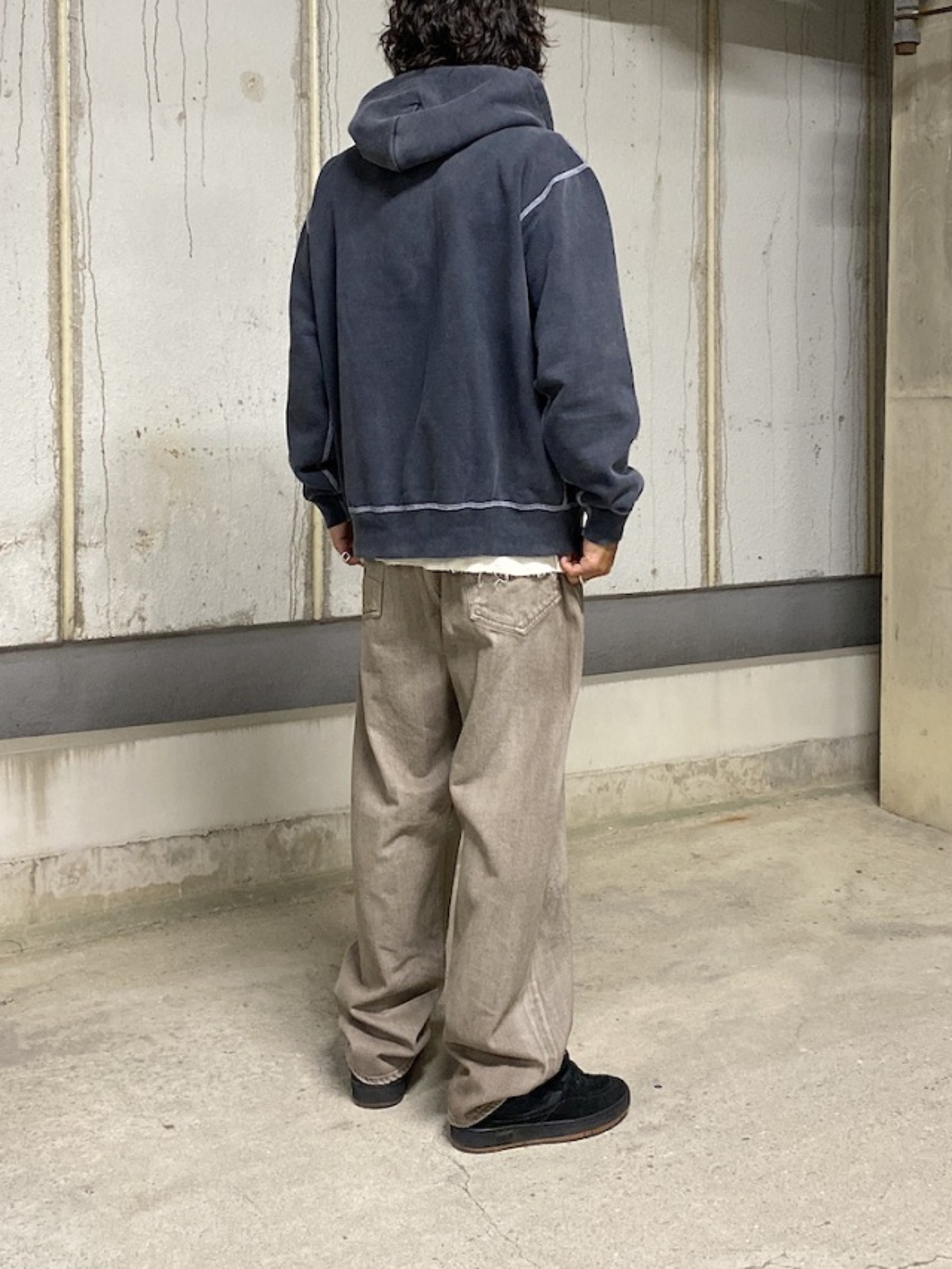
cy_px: 634
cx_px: 476
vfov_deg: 67.3
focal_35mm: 26
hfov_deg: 53.1
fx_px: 953
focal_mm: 4.25
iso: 500
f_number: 1.8
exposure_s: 1/25
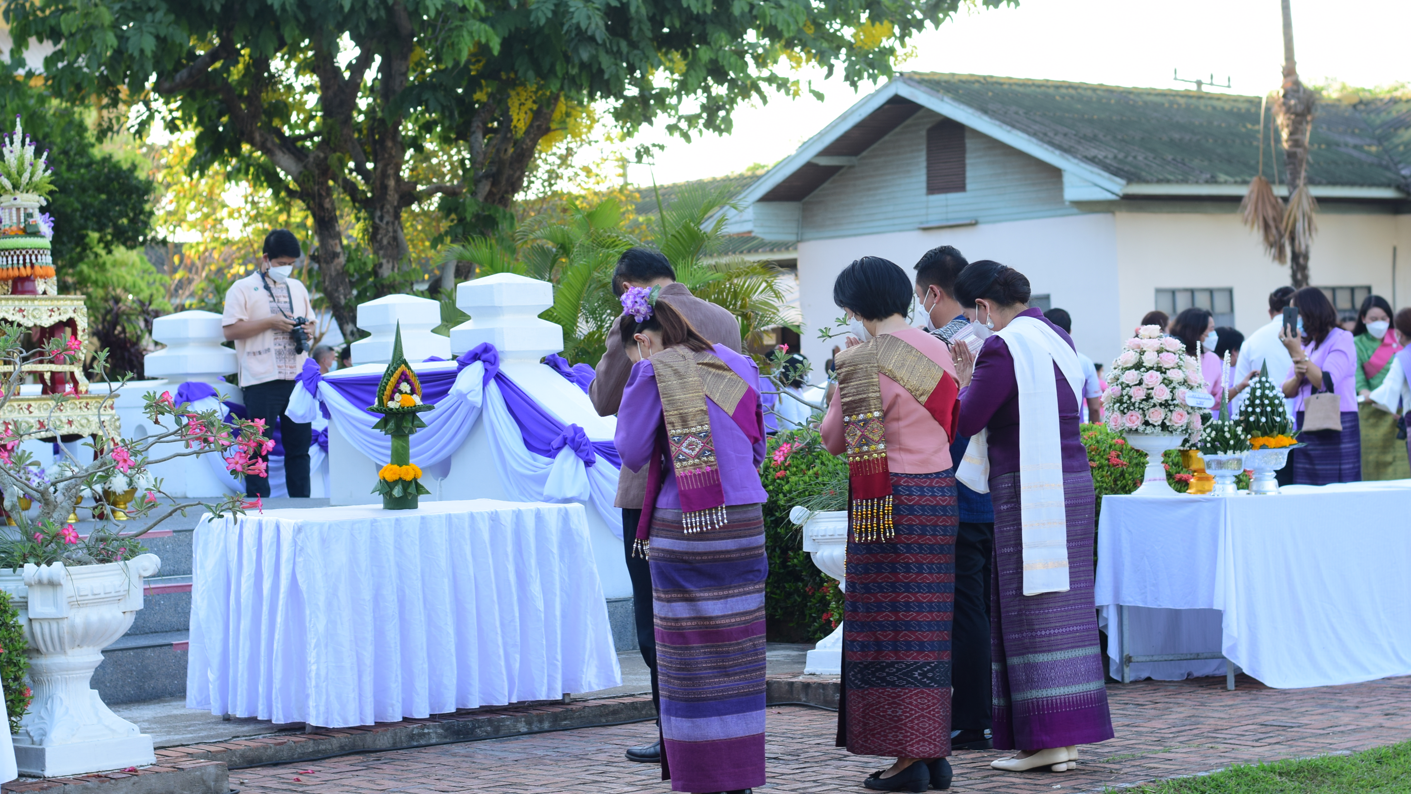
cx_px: 707
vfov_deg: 15.3
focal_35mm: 79
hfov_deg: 26.8
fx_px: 2956
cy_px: 373
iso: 125
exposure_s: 1/125
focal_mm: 50
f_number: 4.5
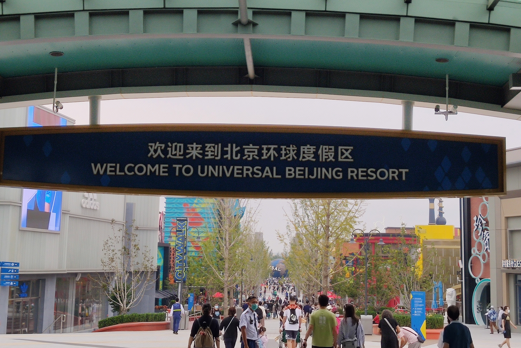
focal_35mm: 56
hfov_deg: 35.6
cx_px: 262
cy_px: 144
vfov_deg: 24.2
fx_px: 810
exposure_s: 1/895
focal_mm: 4.75
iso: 112
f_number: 1.75
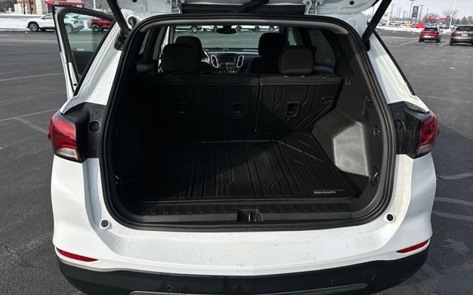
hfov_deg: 70.4
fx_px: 335
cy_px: 121
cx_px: 234
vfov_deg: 47.4
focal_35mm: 26
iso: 80
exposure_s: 1/7576
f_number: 1.78
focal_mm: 6.86
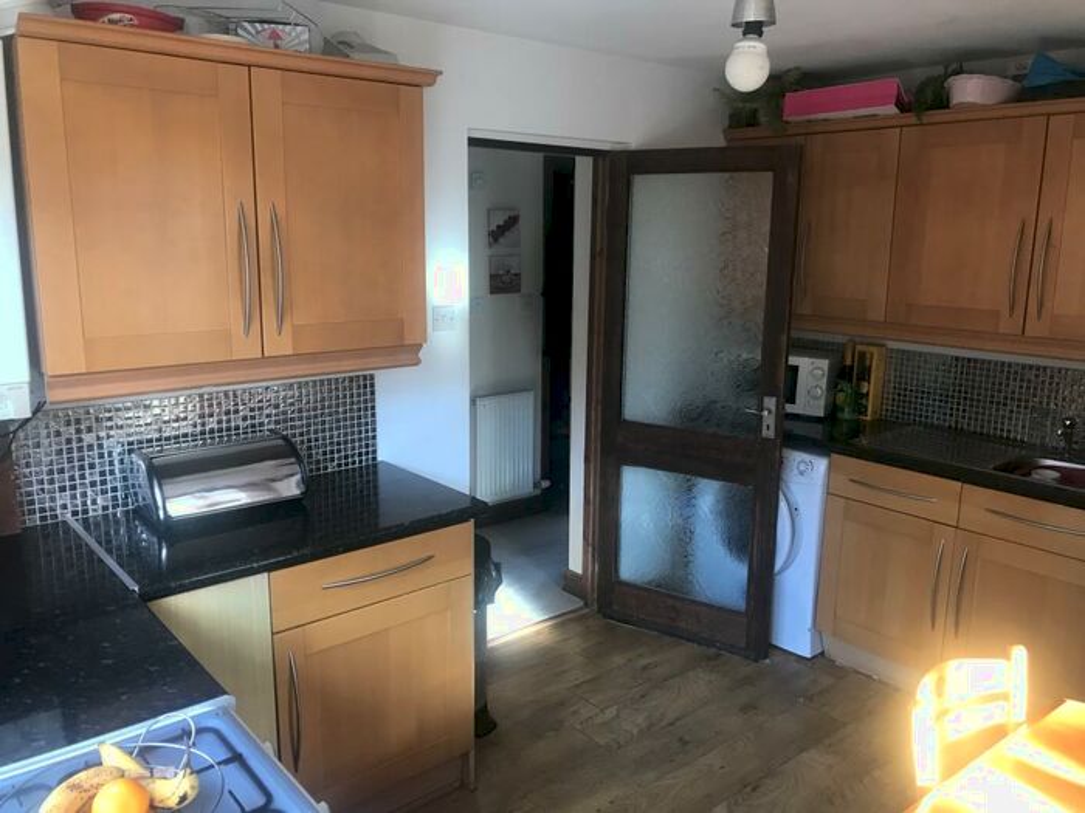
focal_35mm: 28
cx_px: 542
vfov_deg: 49.7
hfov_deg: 63.4
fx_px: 878
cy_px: 406
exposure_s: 1/25
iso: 40
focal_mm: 3.99
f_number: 1.8
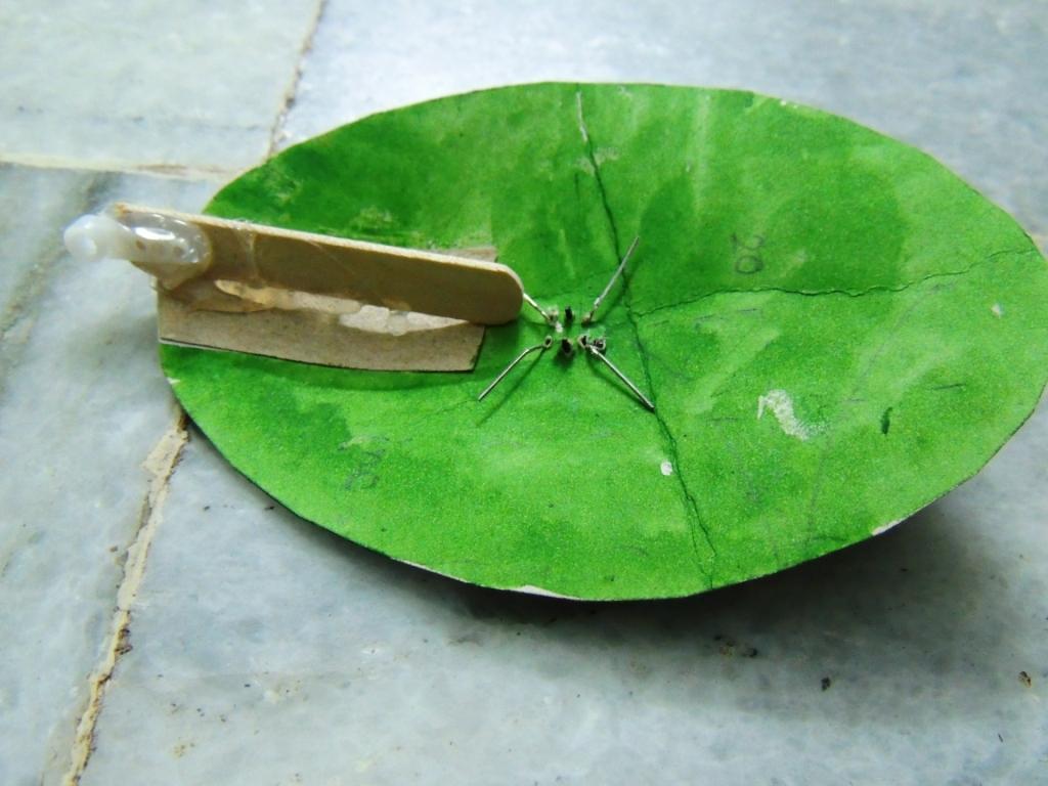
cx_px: 524
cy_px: 393
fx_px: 908
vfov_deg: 46.8
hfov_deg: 60.0
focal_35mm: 30
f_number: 3.1
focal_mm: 5.3
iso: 800
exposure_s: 1/6
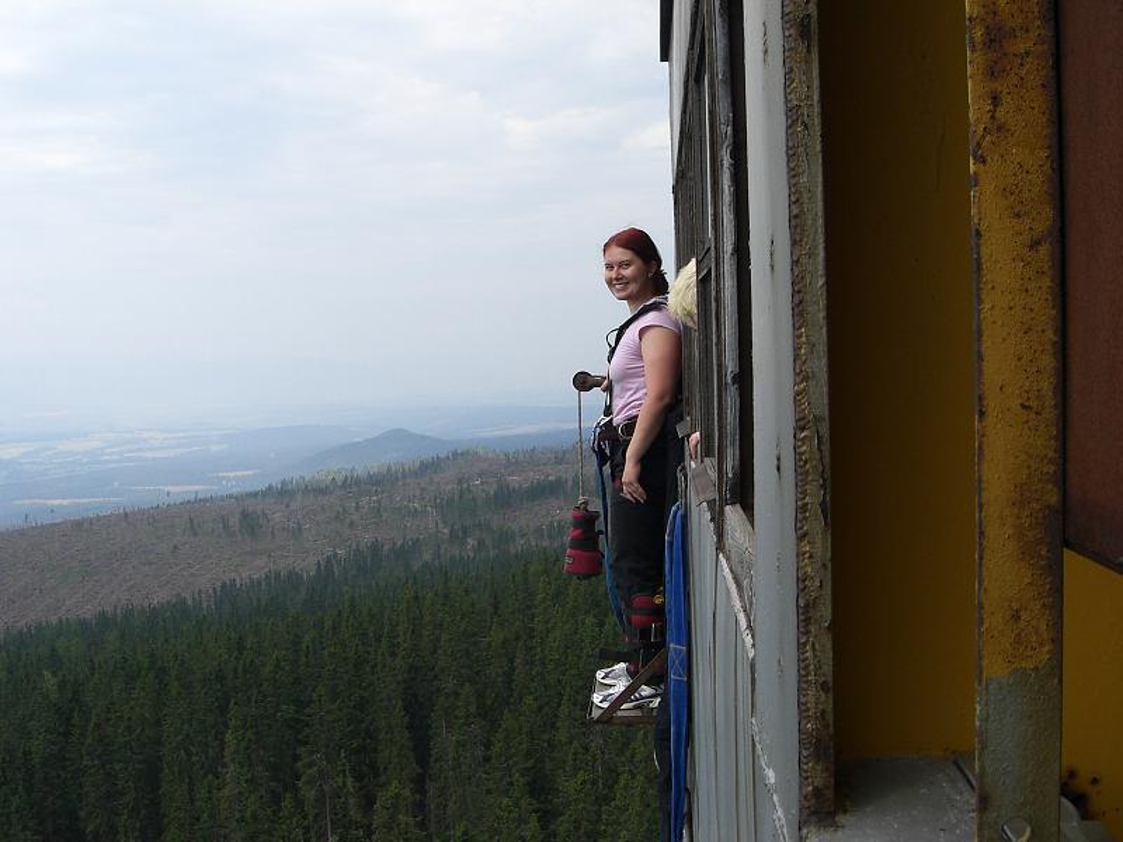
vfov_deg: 37.7
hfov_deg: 49.0
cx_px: 562
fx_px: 1233
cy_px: 421
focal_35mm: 38
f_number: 4.4
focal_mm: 6.3
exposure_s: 1/500
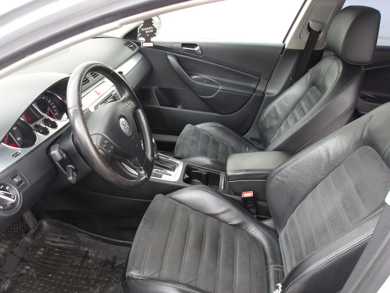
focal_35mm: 27
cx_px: 195
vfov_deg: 51.4
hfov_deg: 65.3
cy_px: 146
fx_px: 304
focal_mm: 4.9
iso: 200
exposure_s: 1/23
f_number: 3
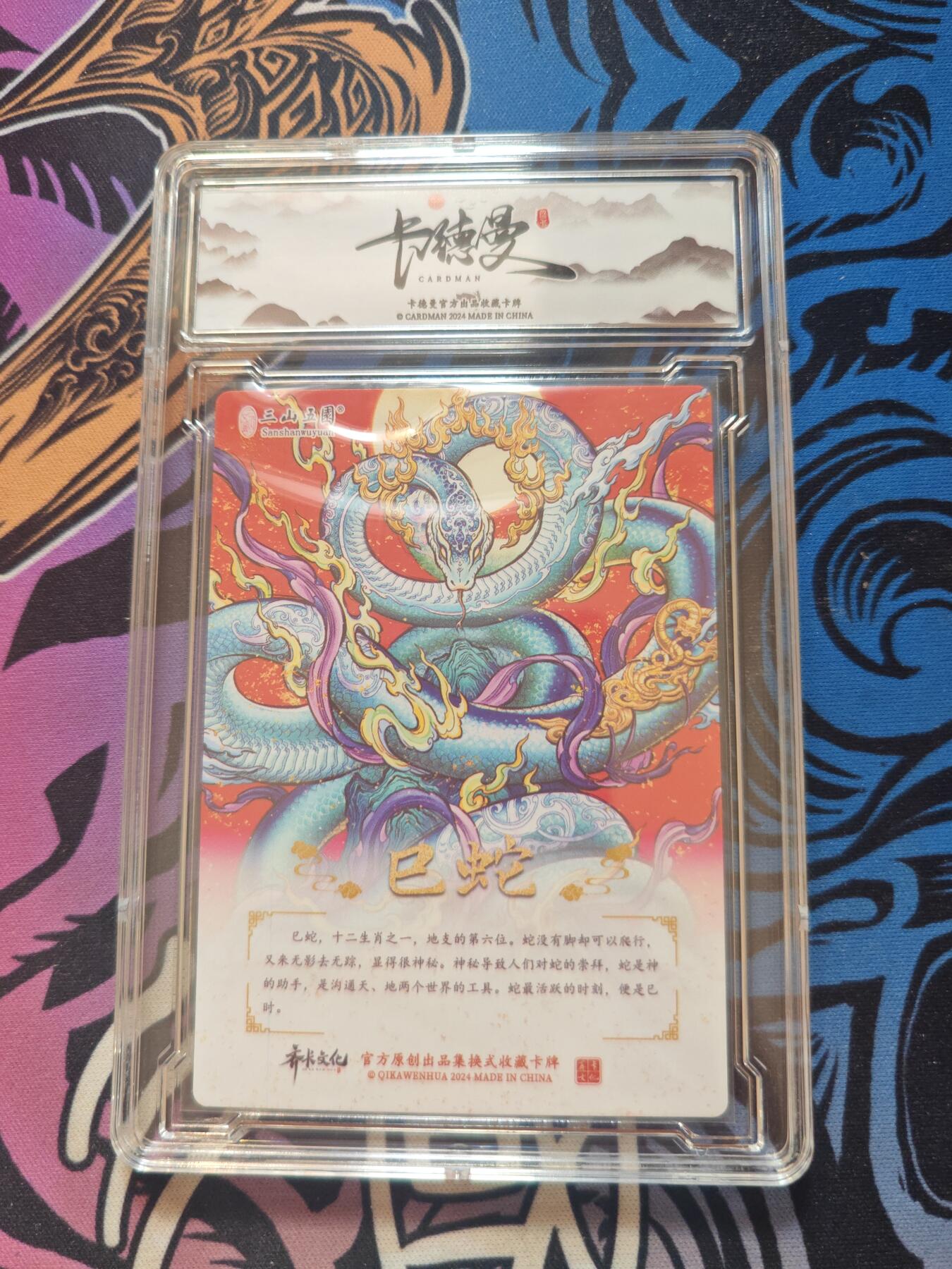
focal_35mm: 26
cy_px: 634
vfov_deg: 67.3
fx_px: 953
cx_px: 476
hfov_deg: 53.1
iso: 100
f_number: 1.6
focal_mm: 5.4
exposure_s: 1/100
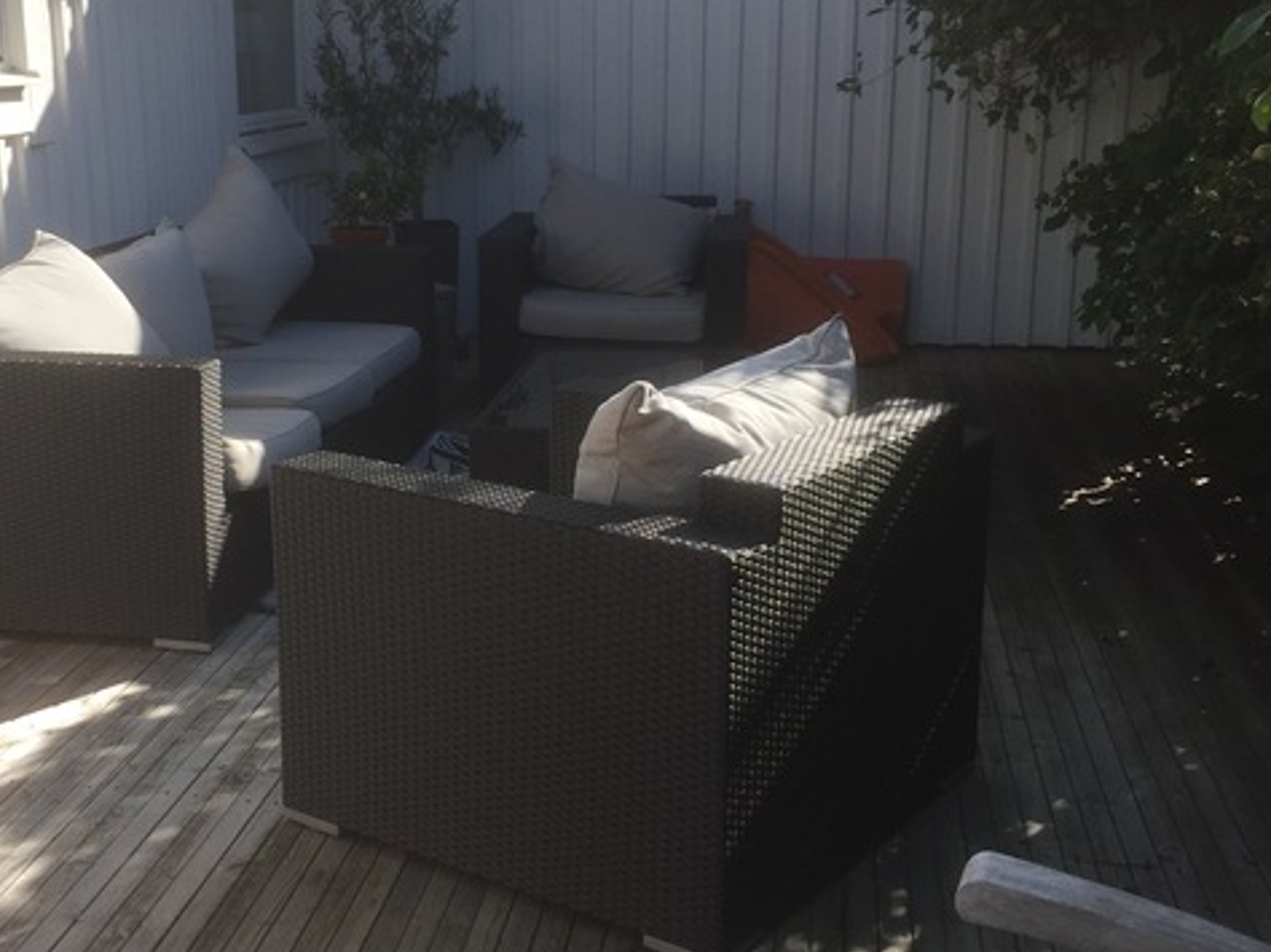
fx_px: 1725
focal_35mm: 47
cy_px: 477
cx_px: 515
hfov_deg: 40.3
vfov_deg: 30.9
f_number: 2.2
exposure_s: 1/942
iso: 32
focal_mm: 4.15
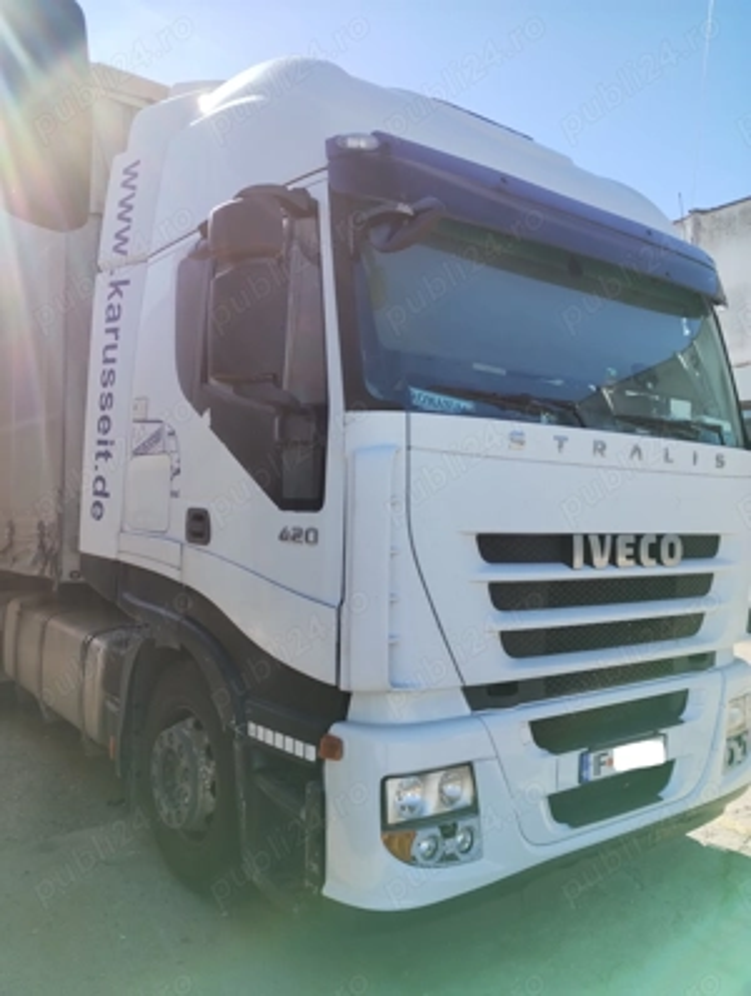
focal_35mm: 28
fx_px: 807
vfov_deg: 63.4
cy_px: 498
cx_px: 376
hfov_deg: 49.9
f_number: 1.8
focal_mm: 4.27
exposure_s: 1/484
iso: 100
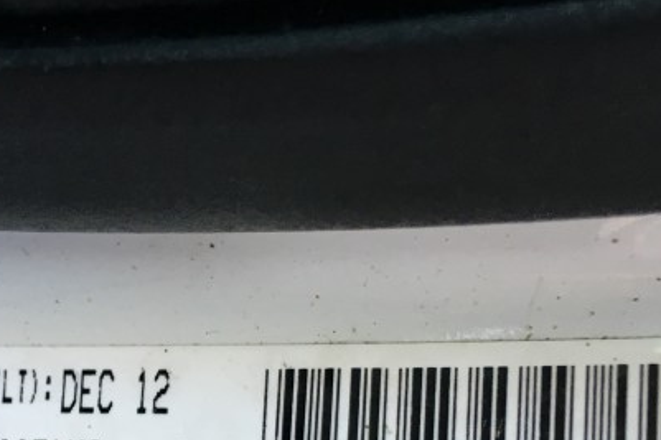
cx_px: 162
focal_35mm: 77
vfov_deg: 17.1
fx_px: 1413
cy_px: 498
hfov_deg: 26.0
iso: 32
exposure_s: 1/30
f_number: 2.2
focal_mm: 4.15
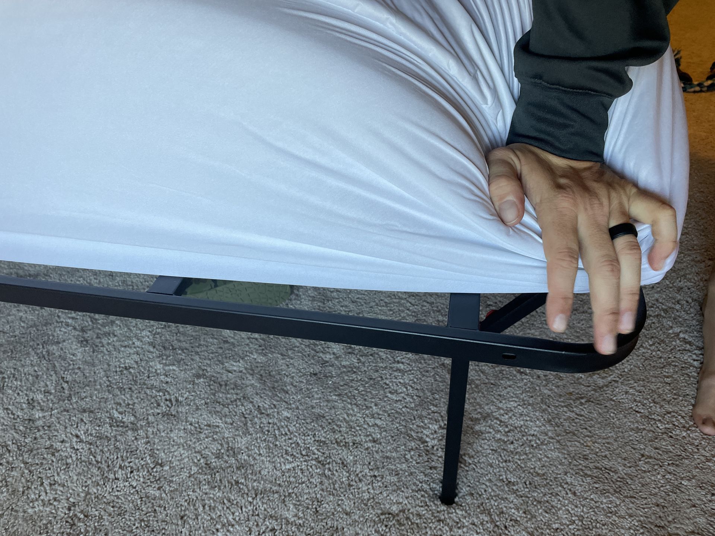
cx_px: 358
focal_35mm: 26
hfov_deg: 67.3
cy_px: 268
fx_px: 537
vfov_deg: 53.1
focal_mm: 4.2
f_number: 1.6
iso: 100
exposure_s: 1/120
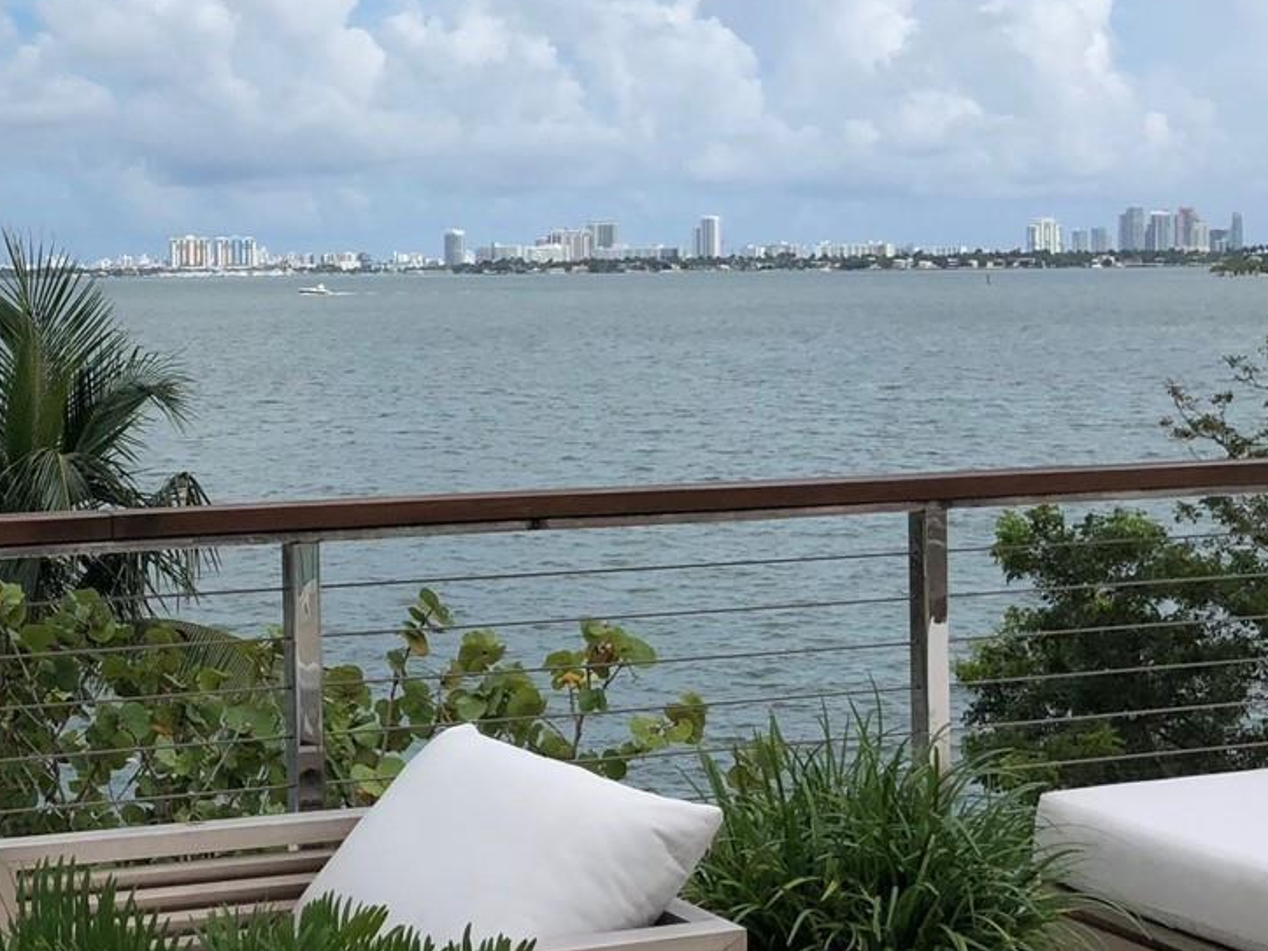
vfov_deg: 23.5
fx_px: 2271
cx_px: 172
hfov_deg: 30.1
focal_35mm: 62
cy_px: 268
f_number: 1.8
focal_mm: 4
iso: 20
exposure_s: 1/2857
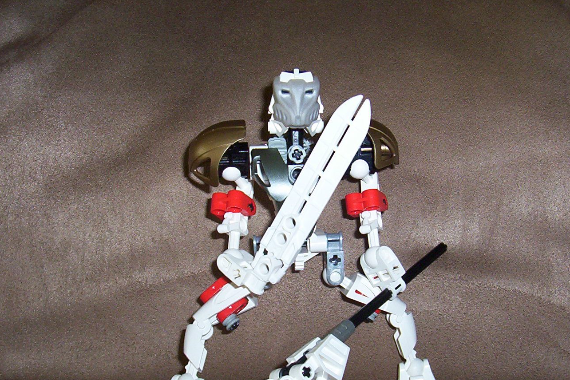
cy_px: 243
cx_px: 325
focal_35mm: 57
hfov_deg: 35.0
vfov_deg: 23.7
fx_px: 902
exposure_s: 1/60
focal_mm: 5.77
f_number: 2.73
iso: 140
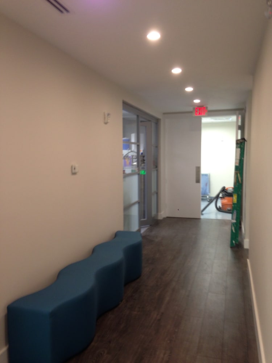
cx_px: 136
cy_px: 182
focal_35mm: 33
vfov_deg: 55.4
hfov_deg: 42.9
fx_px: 346
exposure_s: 1/20
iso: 64
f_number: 2.4
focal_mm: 4.13
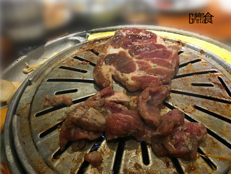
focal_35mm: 29
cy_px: 87
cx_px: 116
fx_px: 194
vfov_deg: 48.2
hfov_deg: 61.7
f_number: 2.2
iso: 250
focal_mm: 4.15
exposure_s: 1/30
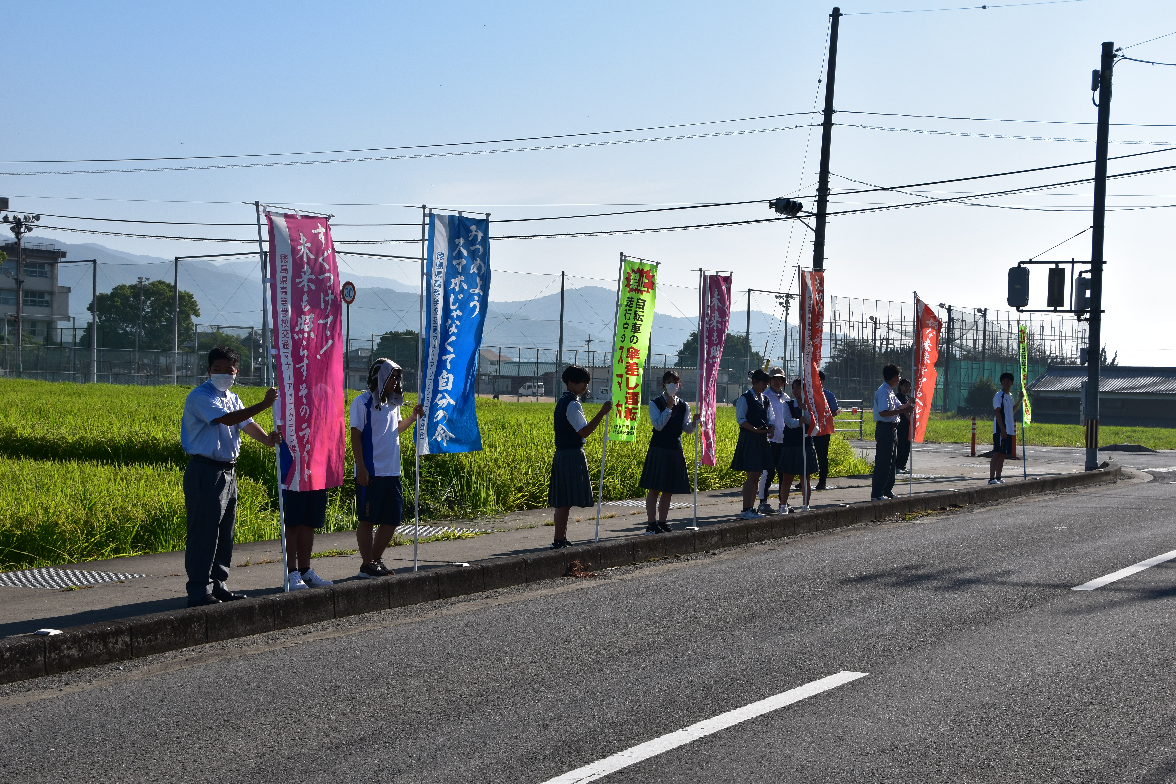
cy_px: 392
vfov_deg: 23.8
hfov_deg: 35.1
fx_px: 1862
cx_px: 588
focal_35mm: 57
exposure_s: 1/500
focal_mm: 38
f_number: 11
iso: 200
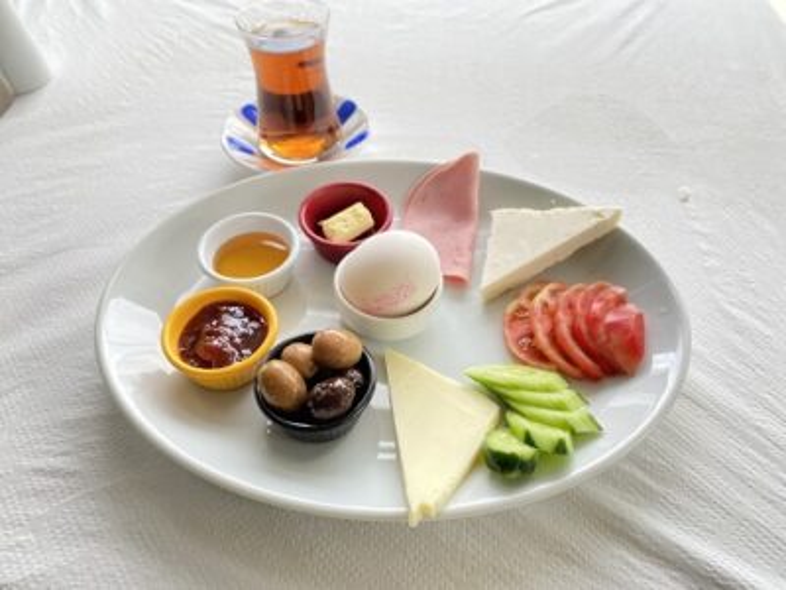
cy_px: 295
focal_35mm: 26
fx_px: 590
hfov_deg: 67.3
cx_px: 393
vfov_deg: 53.1
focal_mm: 4.25
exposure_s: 1/122
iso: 50
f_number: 1.8
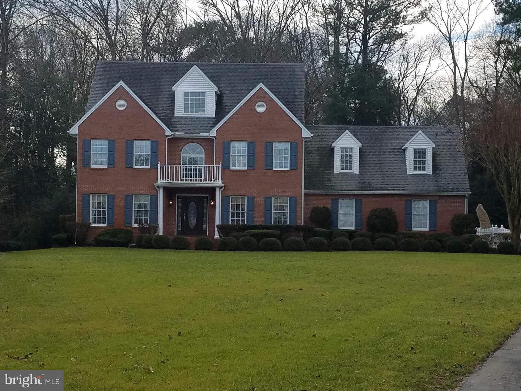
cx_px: 260
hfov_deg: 67.3
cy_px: 196
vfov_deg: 53.1
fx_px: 391
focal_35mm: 26
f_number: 1.7
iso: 50
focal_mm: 4.2
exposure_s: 1/1744
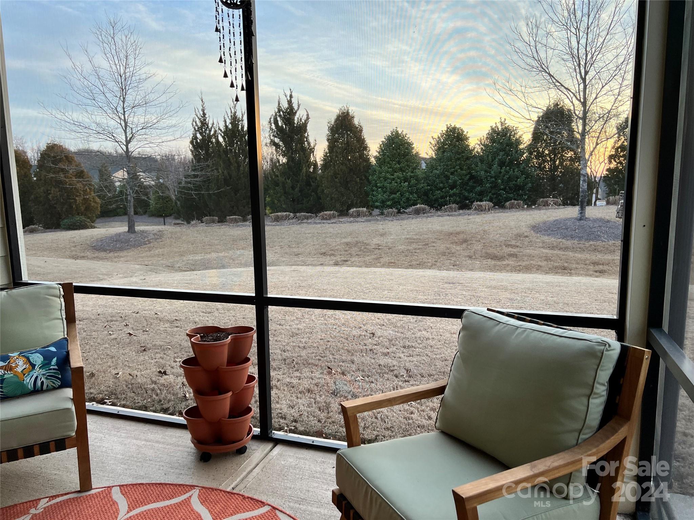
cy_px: 260
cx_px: 347
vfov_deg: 53.1
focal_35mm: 26
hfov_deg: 67.3
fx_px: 521
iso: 64
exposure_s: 1/121
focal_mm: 5.7
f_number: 1.5
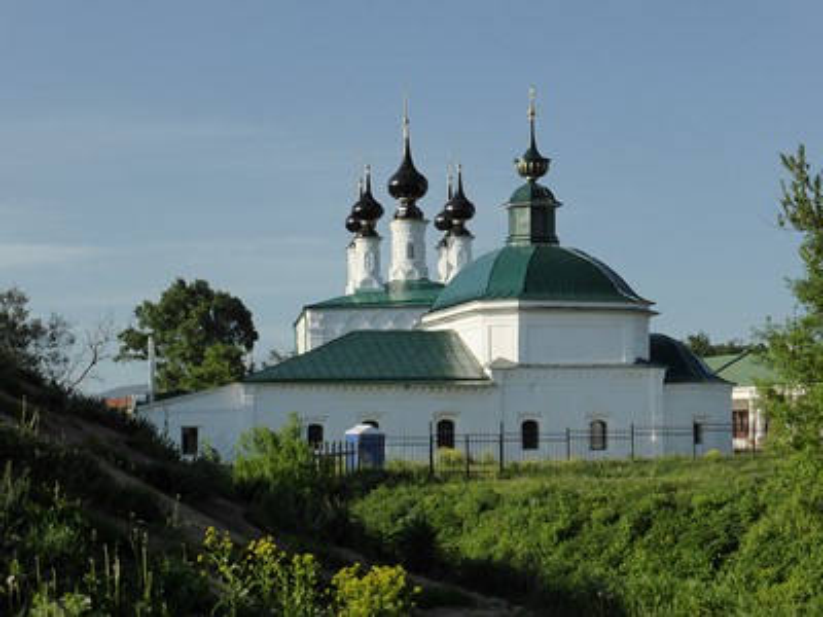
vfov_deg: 17.4
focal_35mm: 85
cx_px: 412
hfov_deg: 23.0
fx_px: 2021
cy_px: 308
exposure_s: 1/640
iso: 200
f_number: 6.3
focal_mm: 14.2
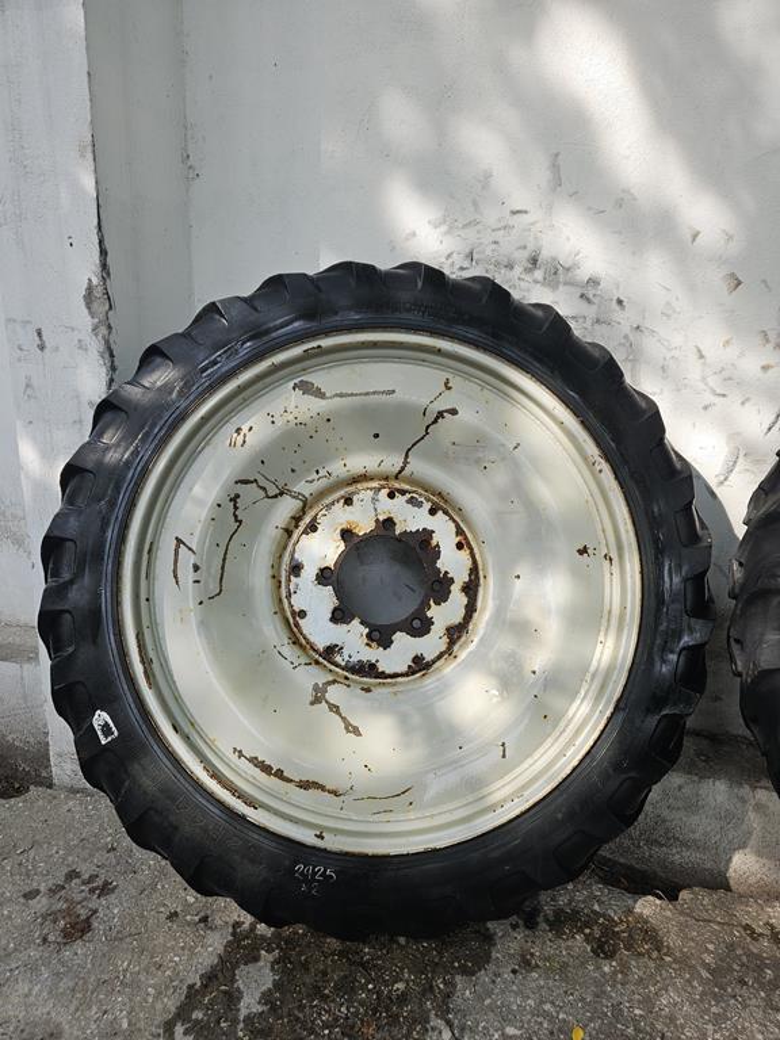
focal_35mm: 23
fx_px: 691
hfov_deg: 58.9
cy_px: 520
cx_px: 390
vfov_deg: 73.9
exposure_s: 1/183
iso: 25
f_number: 1.8
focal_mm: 5.4
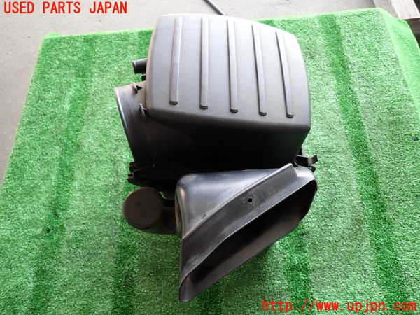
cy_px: 158
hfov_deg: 69.4
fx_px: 303
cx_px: 210
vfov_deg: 54.9
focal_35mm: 25
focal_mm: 4.5
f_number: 2
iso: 125
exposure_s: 1/60
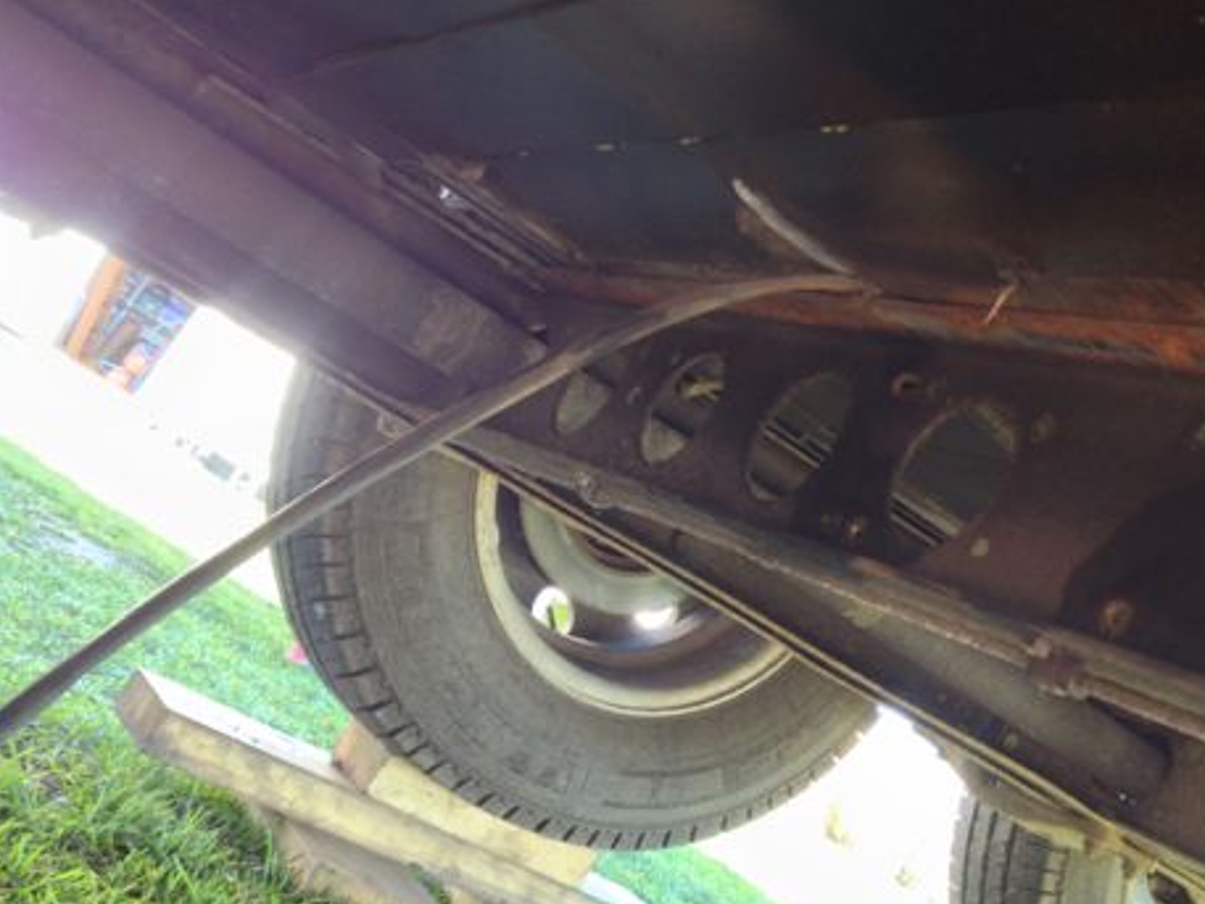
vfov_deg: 29.7
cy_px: 409
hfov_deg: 38.4
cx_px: 820
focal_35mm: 49
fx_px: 1706
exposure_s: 1/20
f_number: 2.4
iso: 80
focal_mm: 4.28
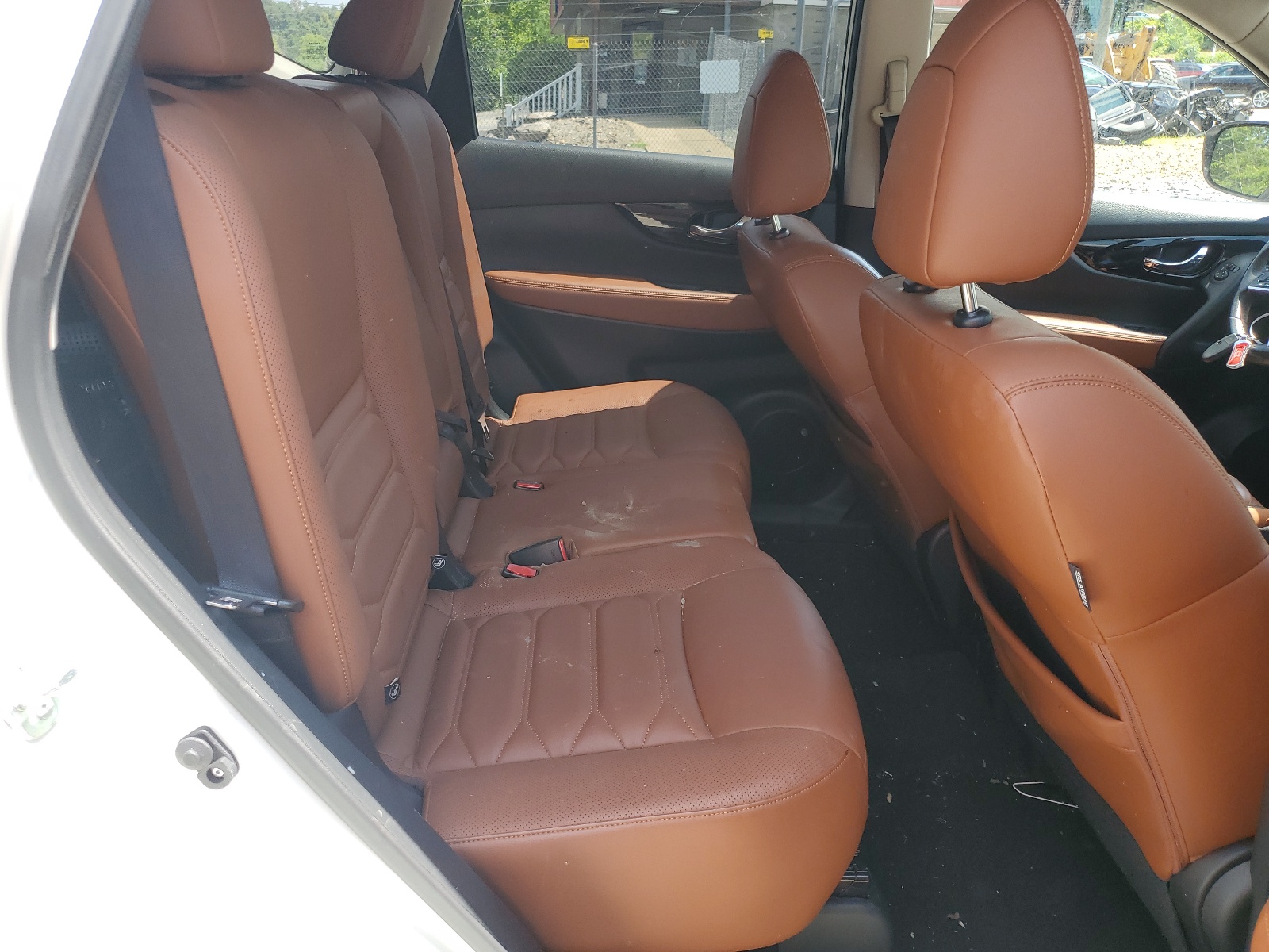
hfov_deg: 67.3
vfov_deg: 53.1
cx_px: 634
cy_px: 476
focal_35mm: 26
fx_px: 953
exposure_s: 1/435
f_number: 1.5
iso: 50
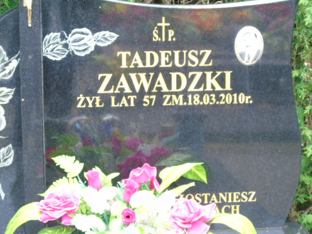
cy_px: 117
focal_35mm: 108
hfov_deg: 18.2
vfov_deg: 13.7
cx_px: 156
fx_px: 973
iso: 160
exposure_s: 1/30
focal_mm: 19
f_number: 4.4
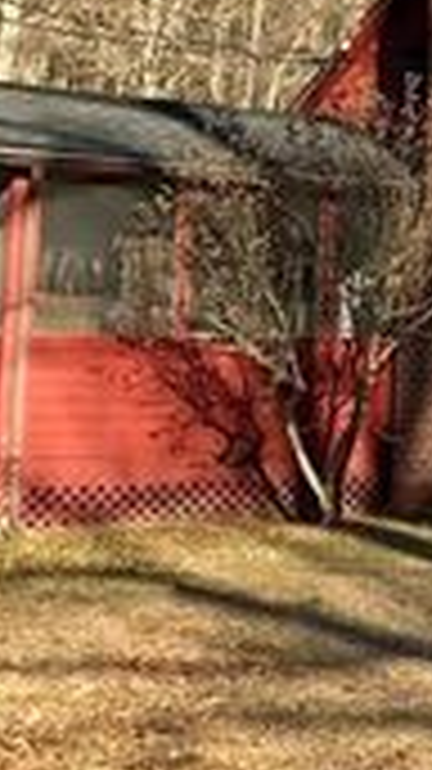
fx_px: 1815
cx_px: 868
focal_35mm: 89
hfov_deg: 12.0
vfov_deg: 23.5
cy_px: 124
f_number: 1.8
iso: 20
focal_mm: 3.99
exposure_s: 1/1064
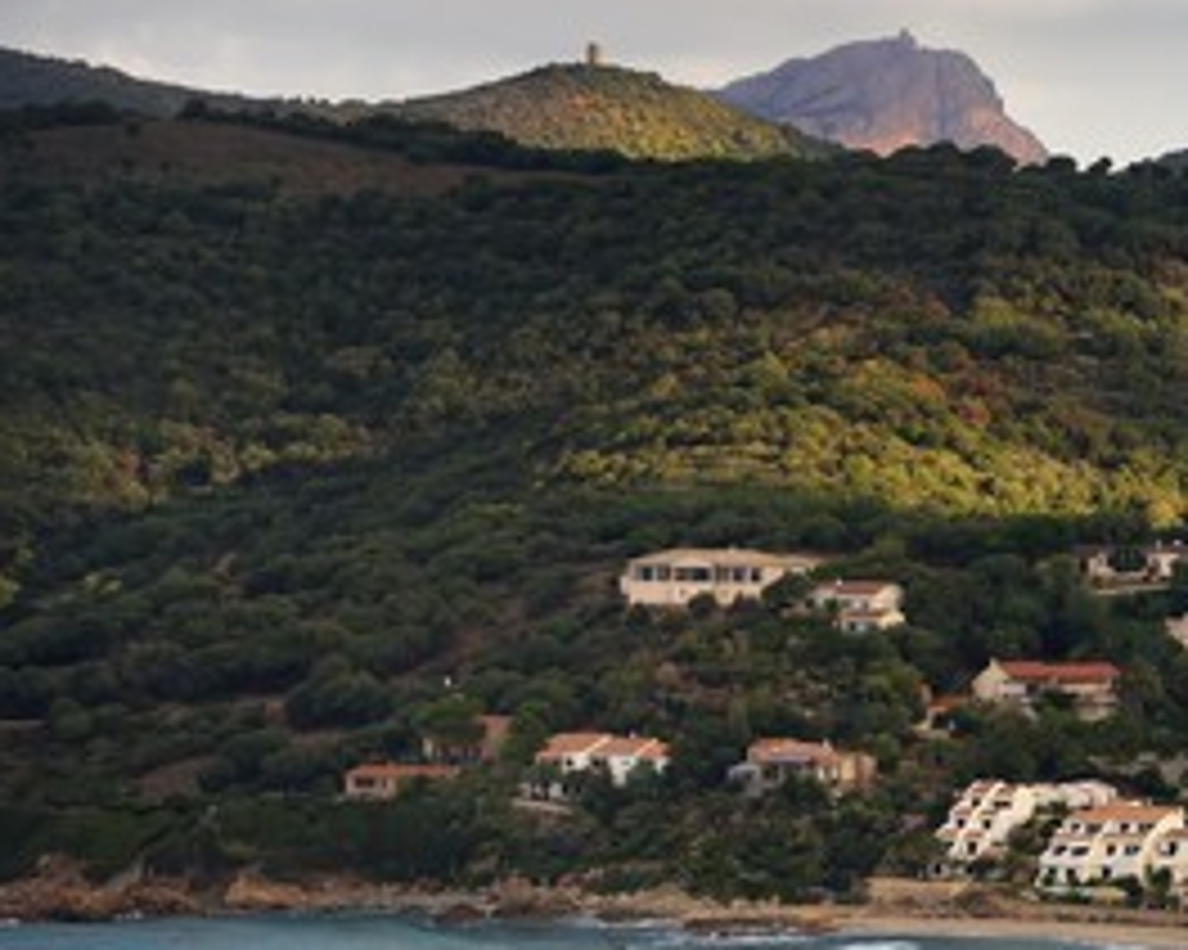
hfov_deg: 6.5
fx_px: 10509
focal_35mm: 299
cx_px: 922
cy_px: 468
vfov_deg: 5.2
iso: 200
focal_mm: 200
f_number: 7.1
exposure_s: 1/250
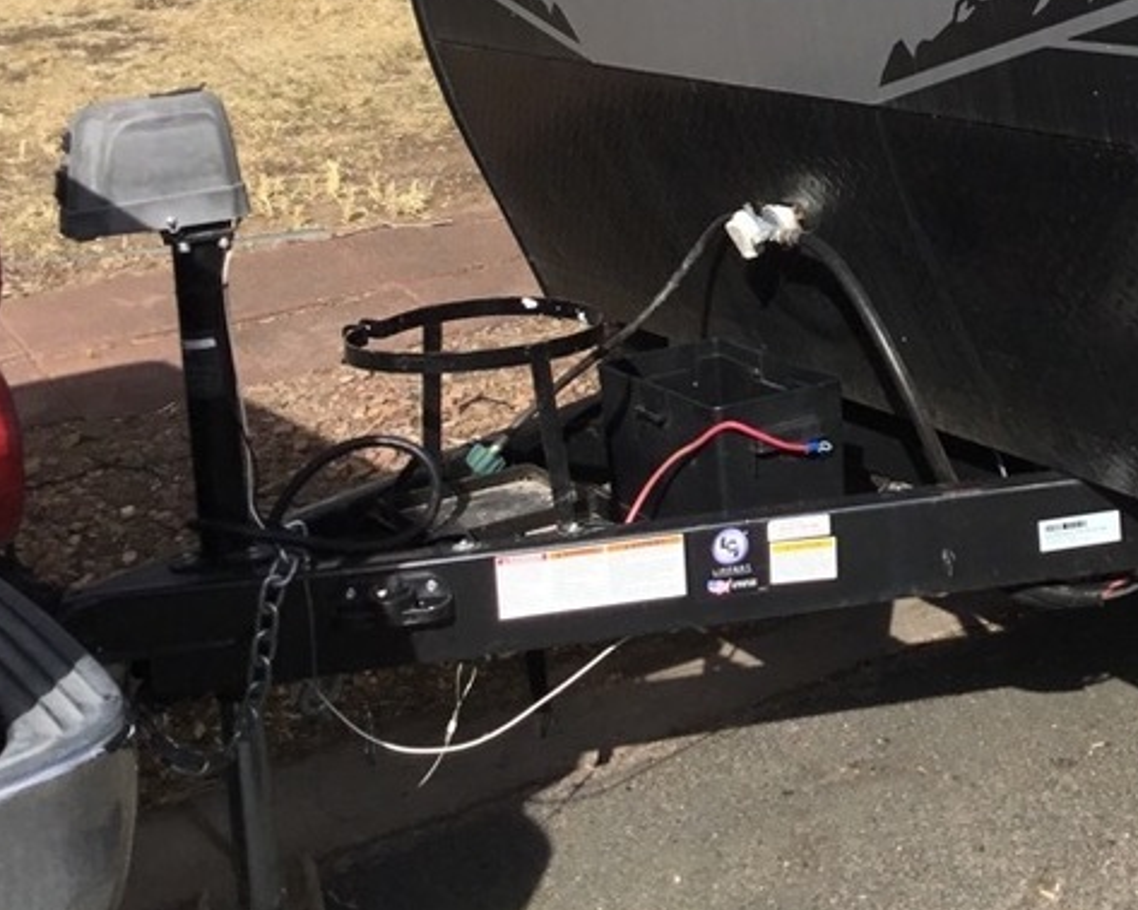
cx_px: 1059
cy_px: 19
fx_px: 2155
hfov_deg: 28.3
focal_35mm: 64
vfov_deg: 23.0
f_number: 2.4
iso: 25
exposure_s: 1/2146
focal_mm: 3.3
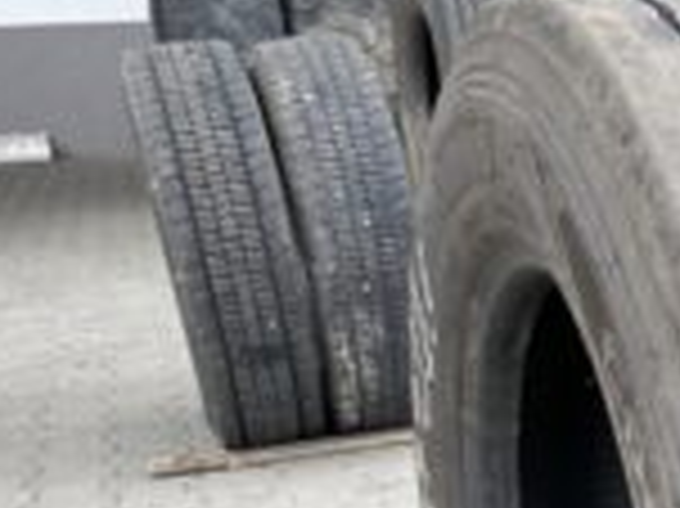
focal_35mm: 74
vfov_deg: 18.7
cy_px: 623
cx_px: 797
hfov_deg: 24.1
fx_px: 1453
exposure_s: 1/414
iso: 32
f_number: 1.8
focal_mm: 4.25
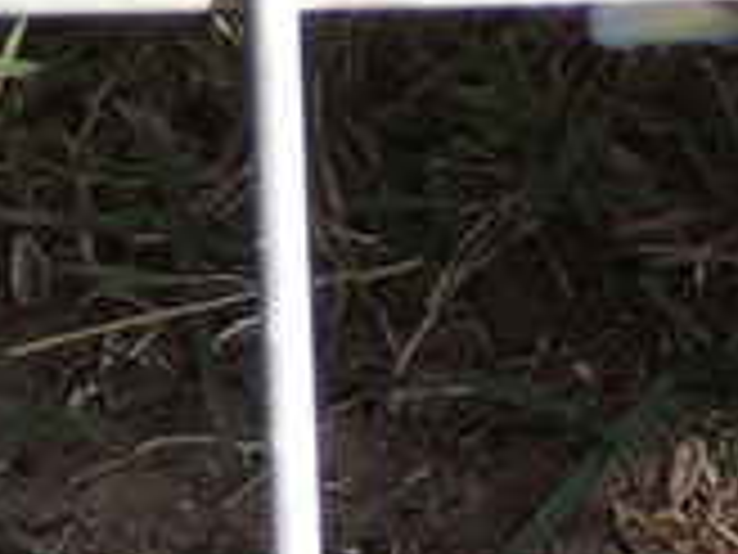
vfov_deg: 2.2
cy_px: -640
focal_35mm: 663
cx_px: 603
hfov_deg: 3.0
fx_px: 14135
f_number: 4
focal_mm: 15.1
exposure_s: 1/125
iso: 100
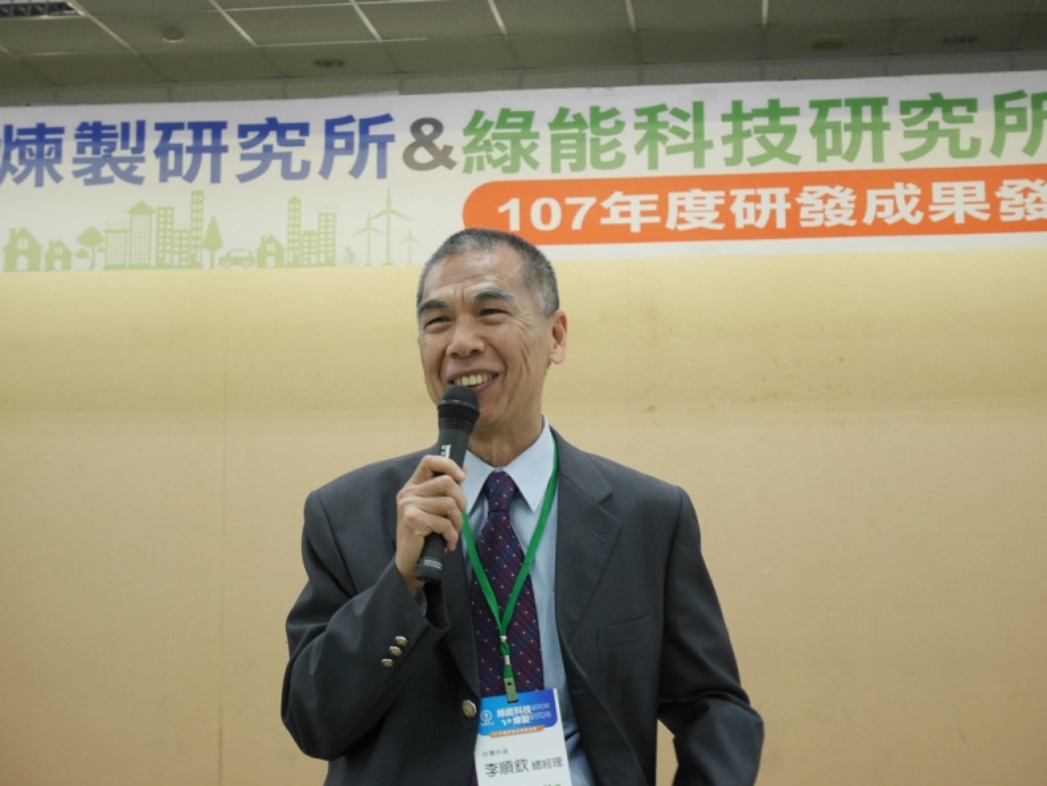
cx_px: 524
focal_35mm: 64
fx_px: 1937
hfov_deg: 30.2
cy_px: 393
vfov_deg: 23.0
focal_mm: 32
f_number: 5.6
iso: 2000
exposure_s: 1/80
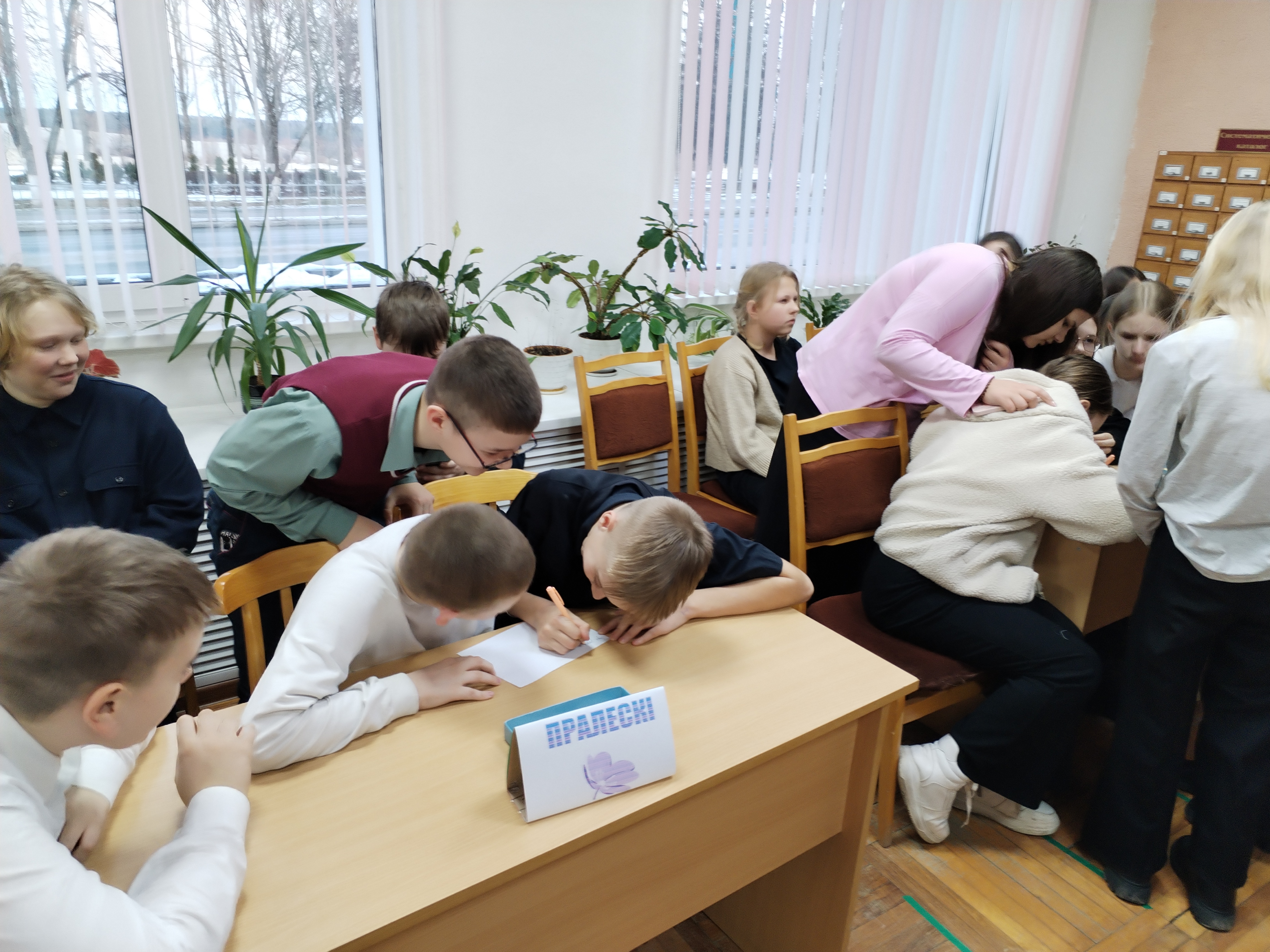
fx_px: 1064
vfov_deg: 48.2
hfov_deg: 61.7
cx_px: 635
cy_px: 476
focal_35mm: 29
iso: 281
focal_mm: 4.75
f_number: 1.8
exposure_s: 1/30
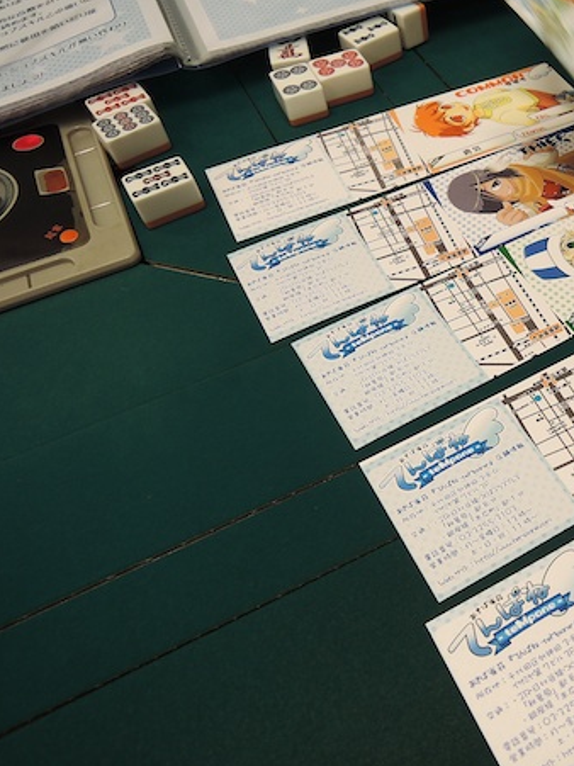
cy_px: 381
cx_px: 516
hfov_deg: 39.8
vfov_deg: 55.4
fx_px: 730
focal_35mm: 33
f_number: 2.8
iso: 90
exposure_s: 1/30
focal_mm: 5.1
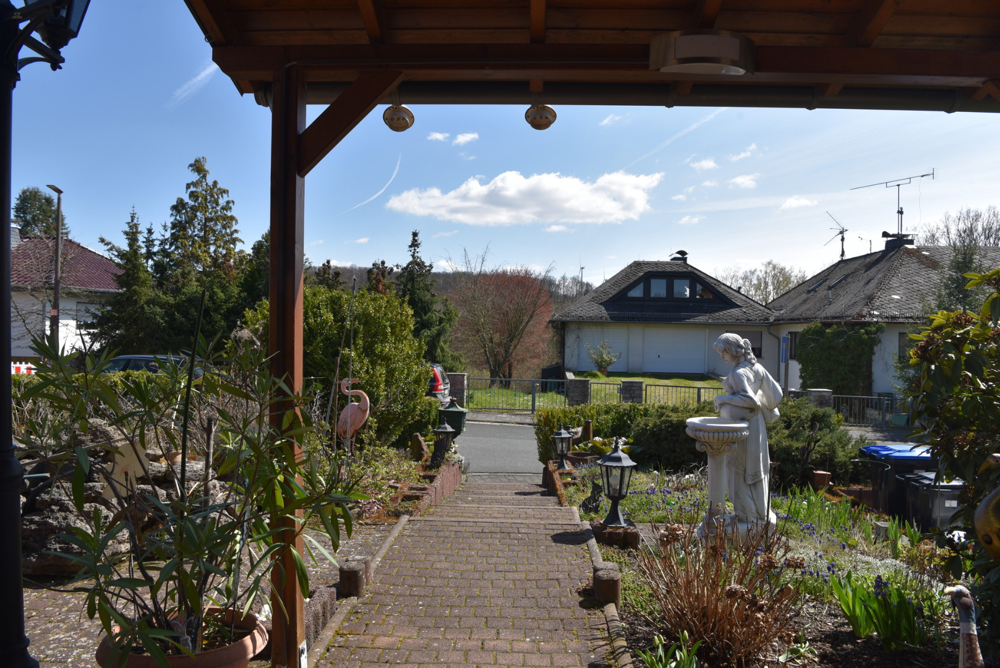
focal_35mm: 24
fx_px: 667
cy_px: 334
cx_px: 500
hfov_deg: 73.7
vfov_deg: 53.2
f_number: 9
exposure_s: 1/320
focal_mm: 24
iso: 200
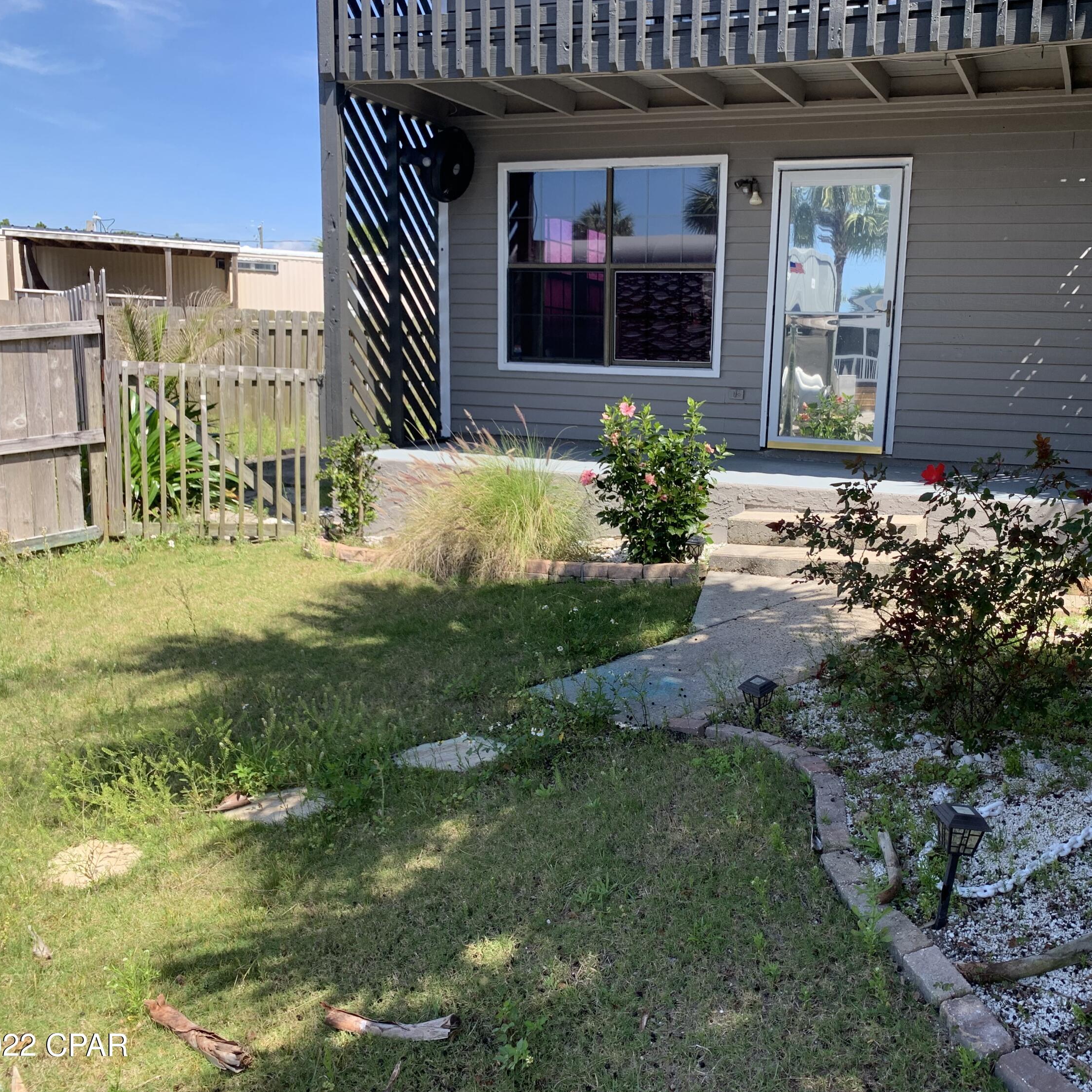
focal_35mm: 31
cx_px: 679
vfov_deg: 52.5
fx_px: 1106
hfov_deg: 52.0
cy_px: 544
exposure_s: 1/737
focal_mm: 4.25
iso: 25
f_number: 1.8
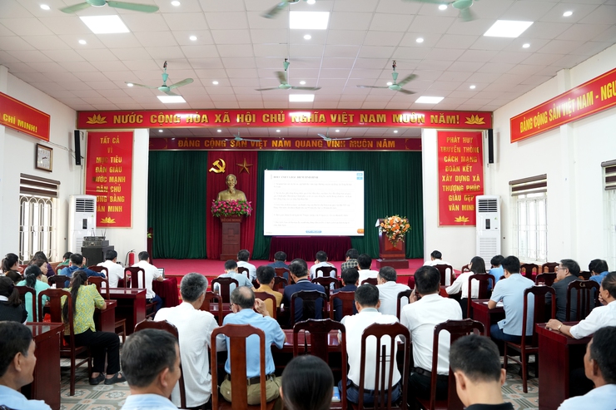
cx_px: 308
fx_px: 479
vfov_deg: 46.4
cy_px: 205
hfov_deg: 65.5
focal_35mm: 28
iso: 1600
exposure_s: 1/125
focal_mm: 28
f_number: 4.5
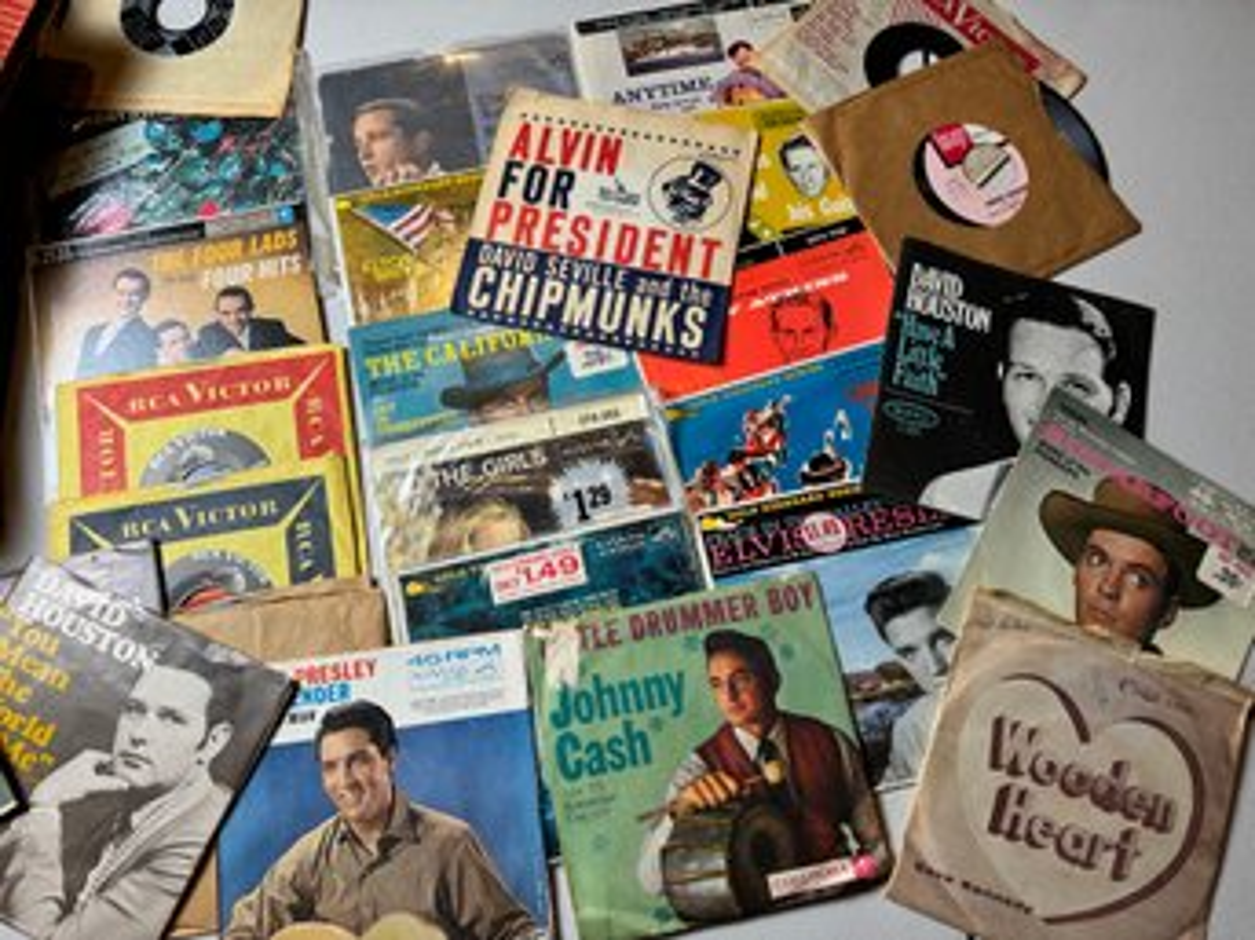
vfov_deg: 56.8
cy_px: 470
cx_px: 628
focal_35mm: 24
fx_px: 870
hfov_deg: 71.6
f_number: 1.78
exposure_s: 1/120
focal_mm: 6.86
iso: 100
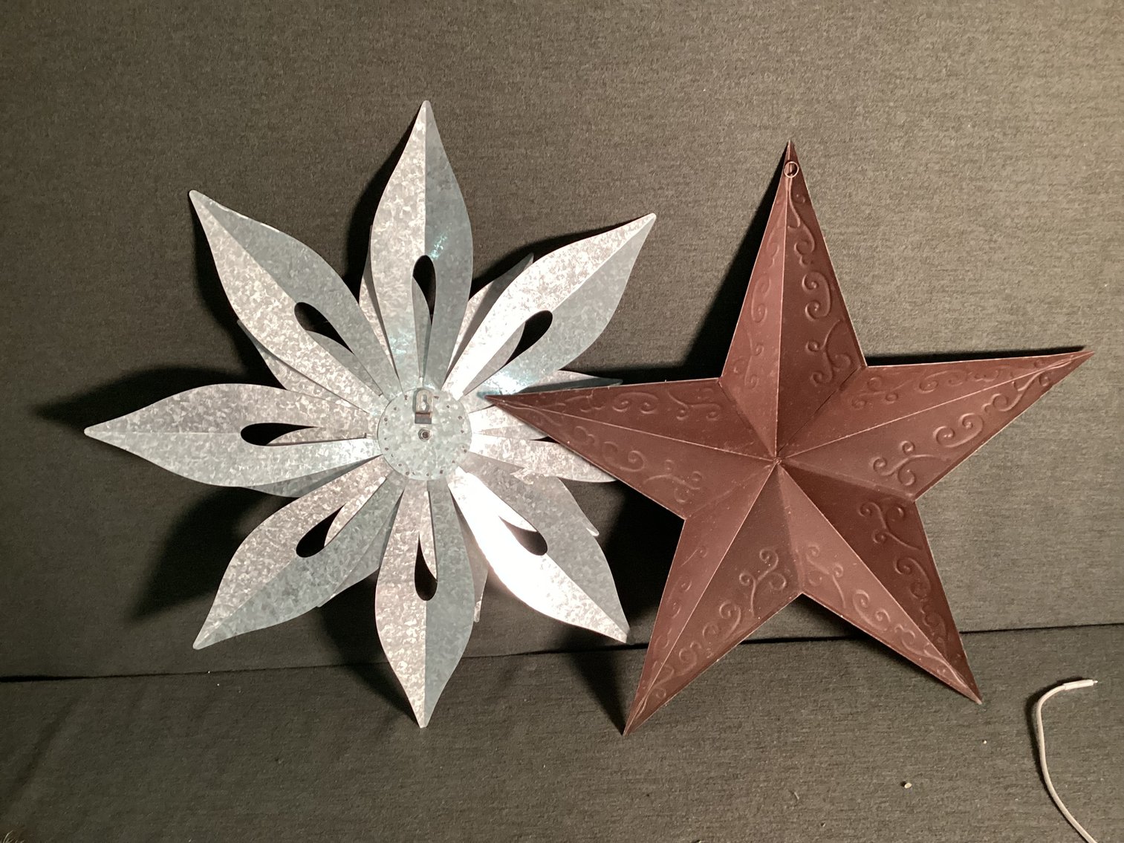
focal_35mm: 31
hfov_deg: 58.3
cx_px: 562
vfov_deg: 45.4
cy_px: 422
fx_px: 1007
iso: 250
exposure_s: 1/40
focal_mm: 3.3
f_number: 2.4
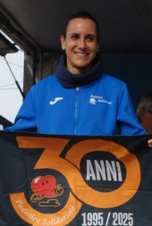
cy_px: 202
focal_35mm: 178
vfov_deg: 11.5
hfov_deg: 7.8
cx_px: 76
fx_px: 1121
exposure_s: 1/1600
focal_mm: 50
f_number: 6.3
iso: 1000
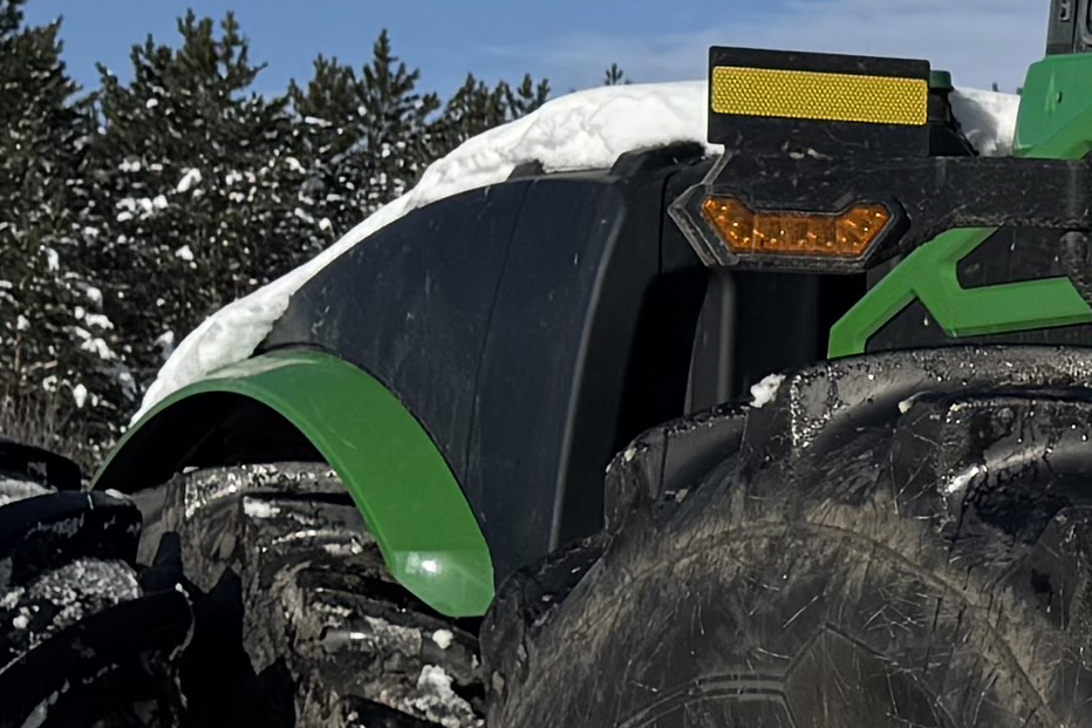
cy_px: 411
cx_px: 2204
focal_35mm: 153
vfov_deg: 9.0
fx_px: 4640
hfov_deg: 11.9
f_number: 1.78
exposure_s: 1/7937
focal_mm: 6.76
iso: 80
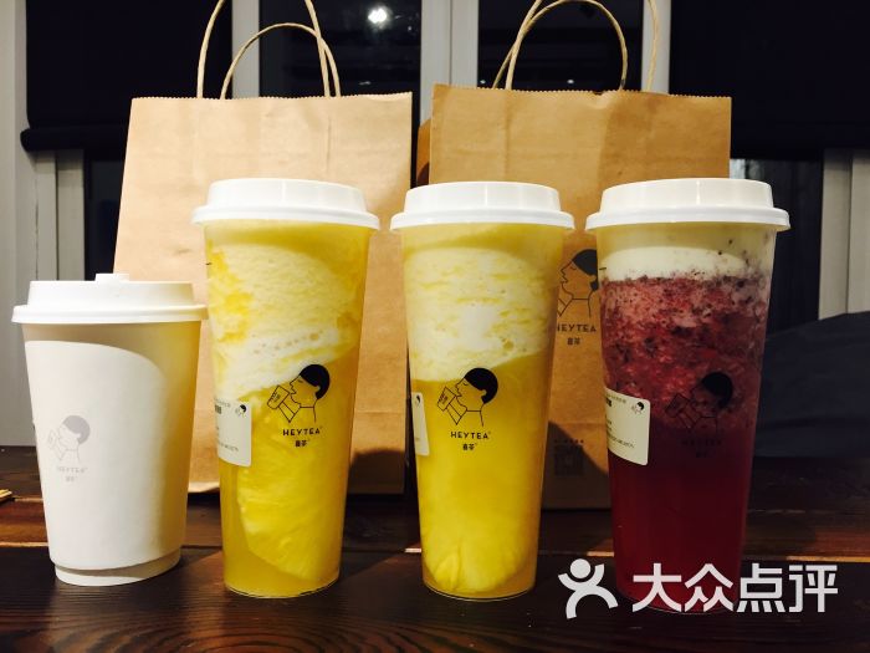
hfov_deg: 61.7
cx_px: 435
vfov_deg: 48.2
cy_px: 326
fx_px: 729
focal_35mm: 29
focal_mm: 4.15
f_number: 2.2
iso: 100
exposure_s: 1/33
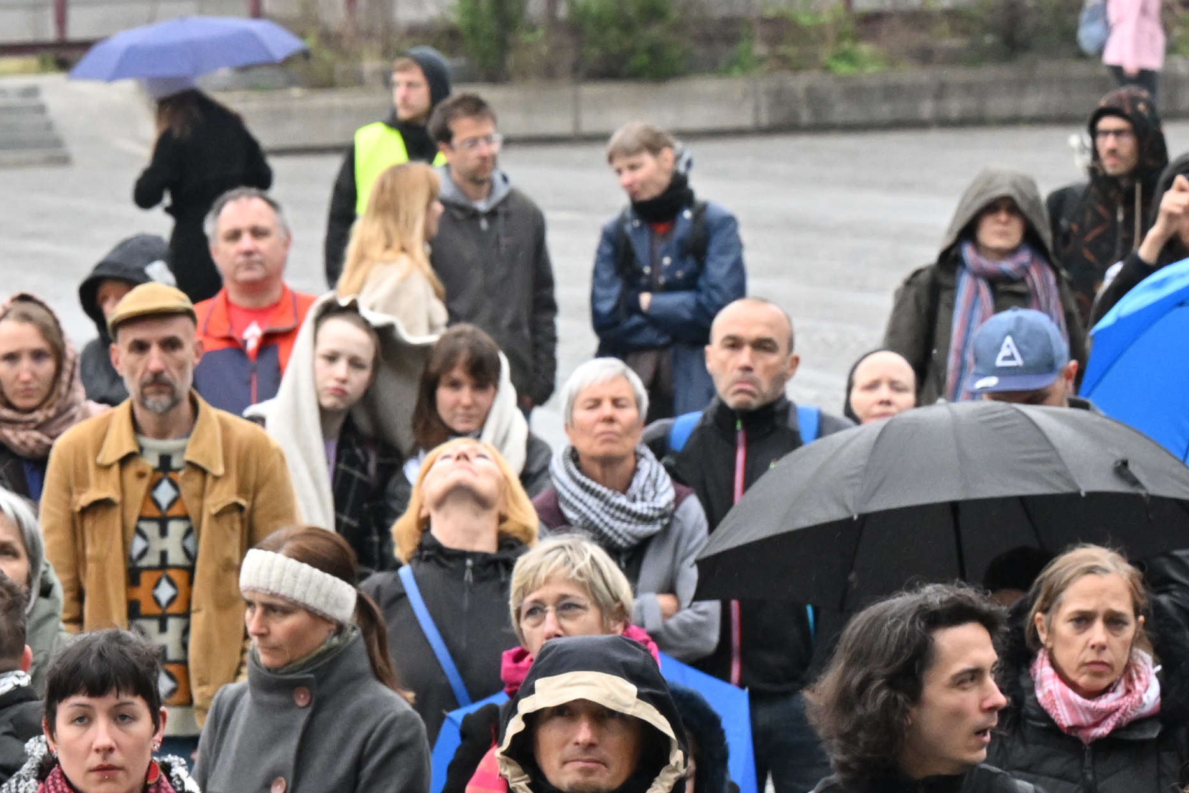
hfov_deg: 6.7
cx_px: -499
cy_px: 1075
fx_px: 9974
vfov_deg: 4.5
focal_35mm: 302
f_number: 7.1
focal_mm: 91
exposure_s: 1/320
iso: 2000
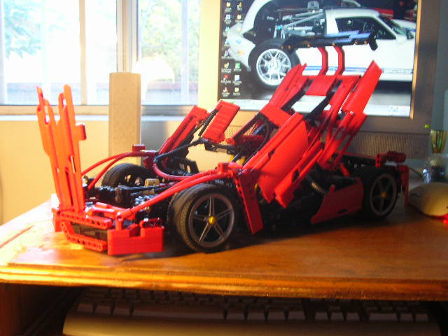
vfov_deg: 34.3
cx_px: 224
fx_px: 544
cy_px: 168
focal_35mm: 42
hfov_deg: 44.8
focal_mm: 7.1
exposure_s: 1/4
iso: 54
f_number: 3
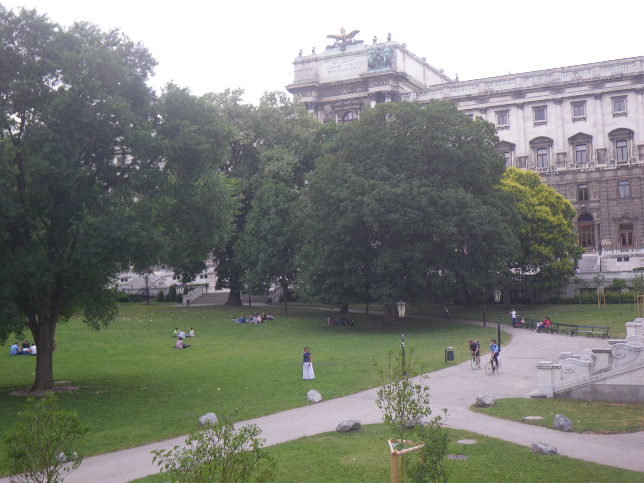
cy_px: 238
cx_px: 324
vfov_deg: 33.6
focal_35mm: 43
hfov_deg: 43.9
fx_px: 800
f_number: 4.2
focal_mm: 7.5
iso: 50
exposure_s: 1/60
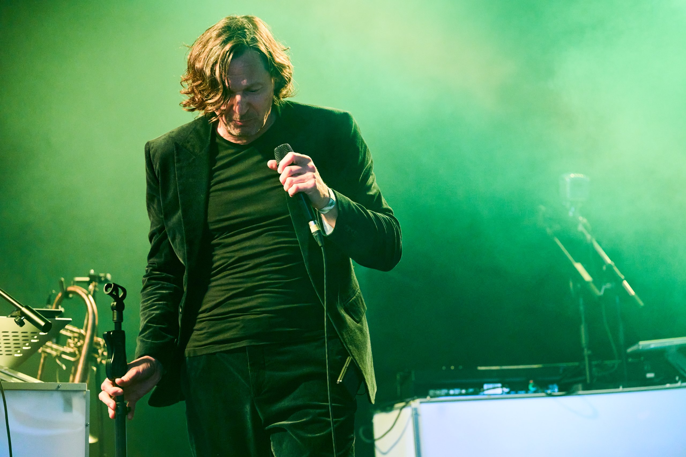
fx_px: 3010
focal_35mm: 158
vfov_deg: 8.7
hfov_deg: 13.0
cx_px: 343
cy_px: 228
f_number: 4
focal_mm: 158
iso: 4000
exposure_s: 1/250
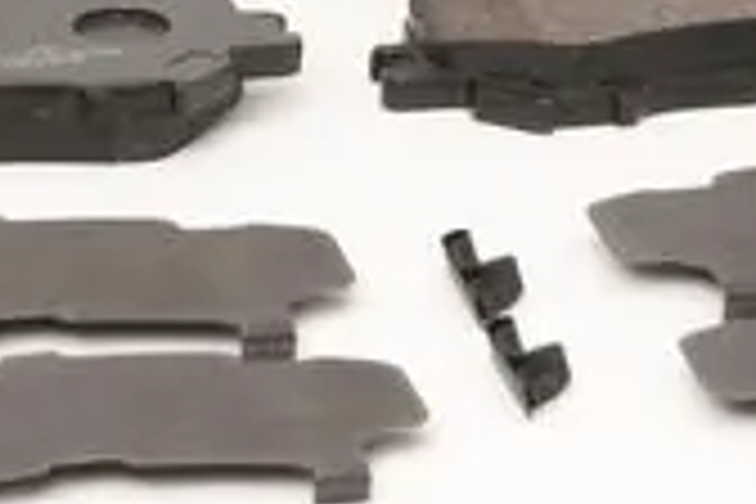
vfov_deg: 4.3
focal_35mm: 321
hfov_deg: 6.4
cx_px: 464
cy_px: -112
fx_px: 6740
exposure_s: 1/200
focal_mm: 60
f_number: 11
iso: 100
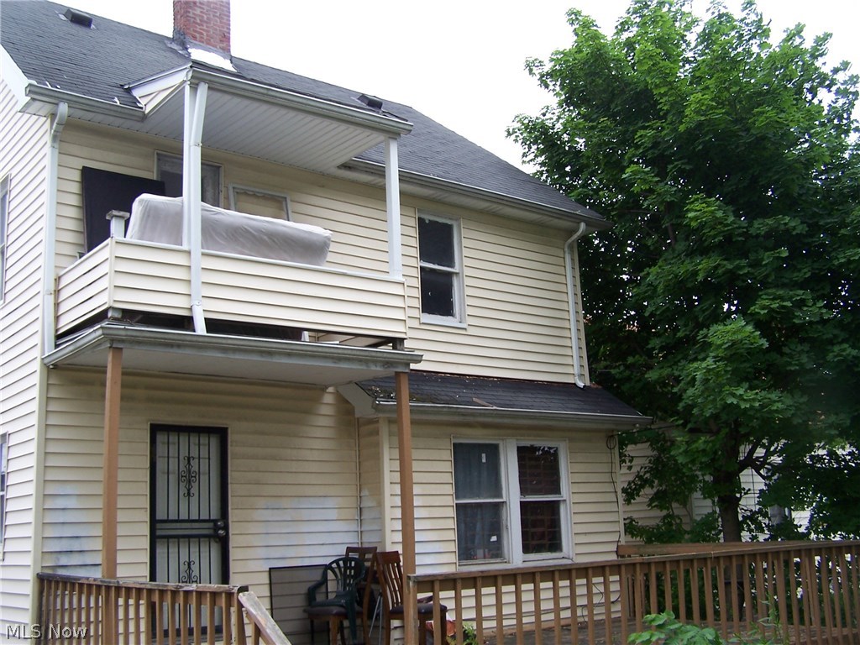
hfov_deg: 49.0
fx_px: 944
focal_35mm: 38
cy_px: 322
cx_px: 430
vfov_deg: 37.7
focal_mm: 6.3
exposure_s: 1/400
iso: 80
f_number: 2.8
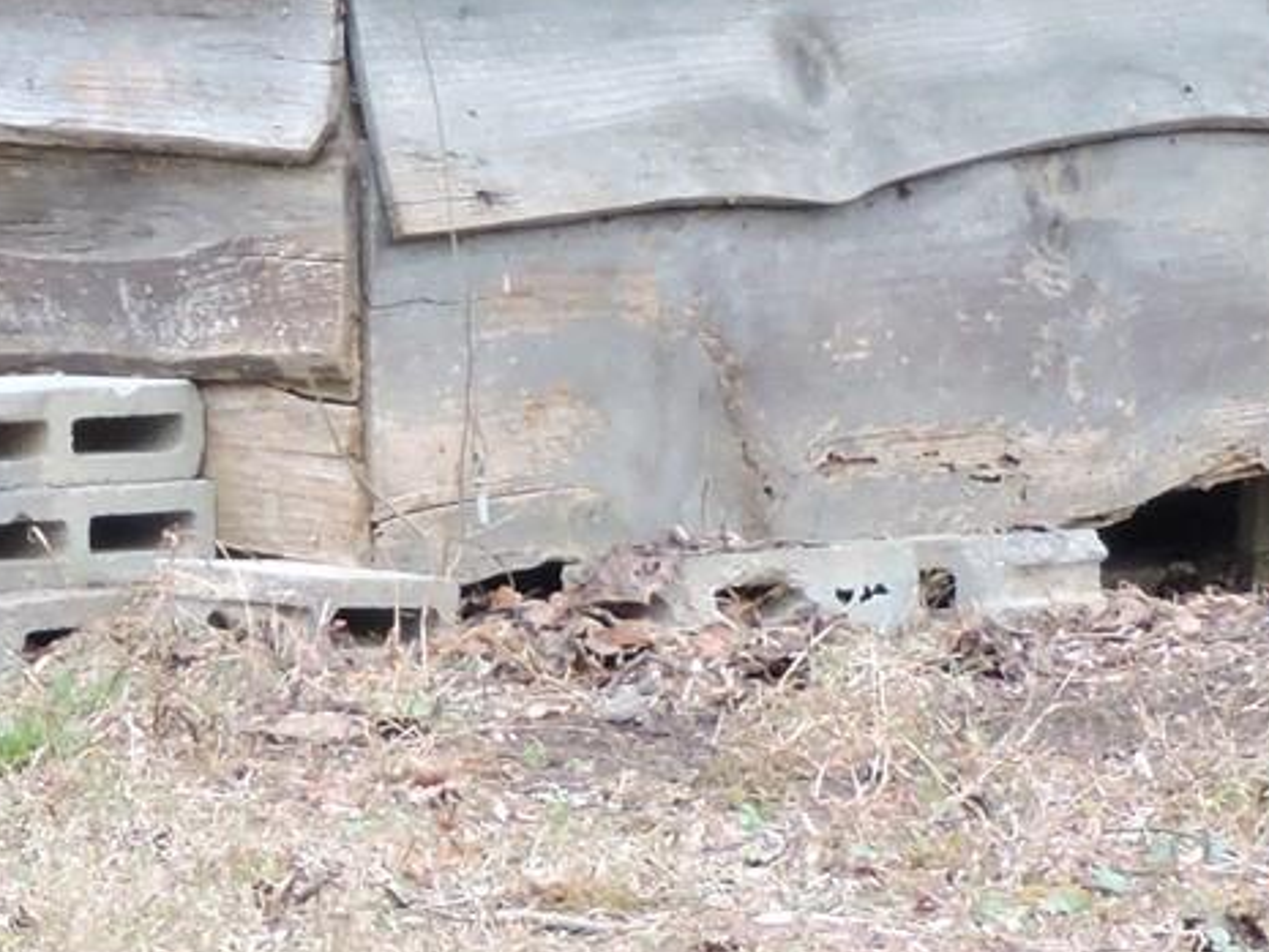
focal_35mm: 330
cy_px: -158
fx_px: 12101
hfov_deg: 6.0
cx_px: -175
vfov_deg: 4.5
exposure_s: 1/100
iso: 320
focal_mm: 13.4
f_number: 3.9
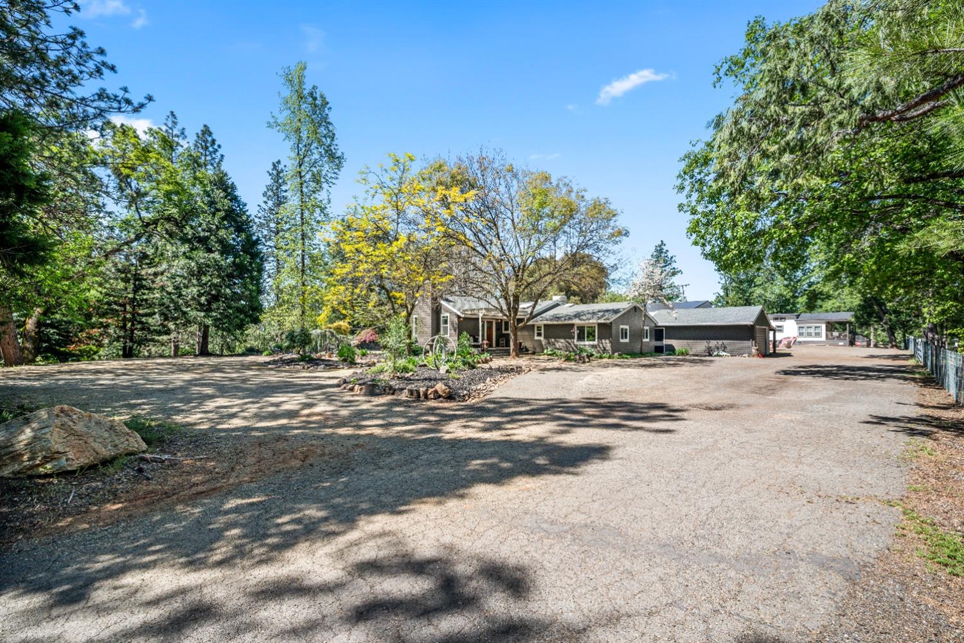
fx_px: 415
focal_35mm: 16
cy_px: 322
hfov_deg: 98.5
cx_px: 482
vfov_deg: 75.5
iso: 200
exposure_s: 1/200
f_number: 8
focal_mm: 15.5
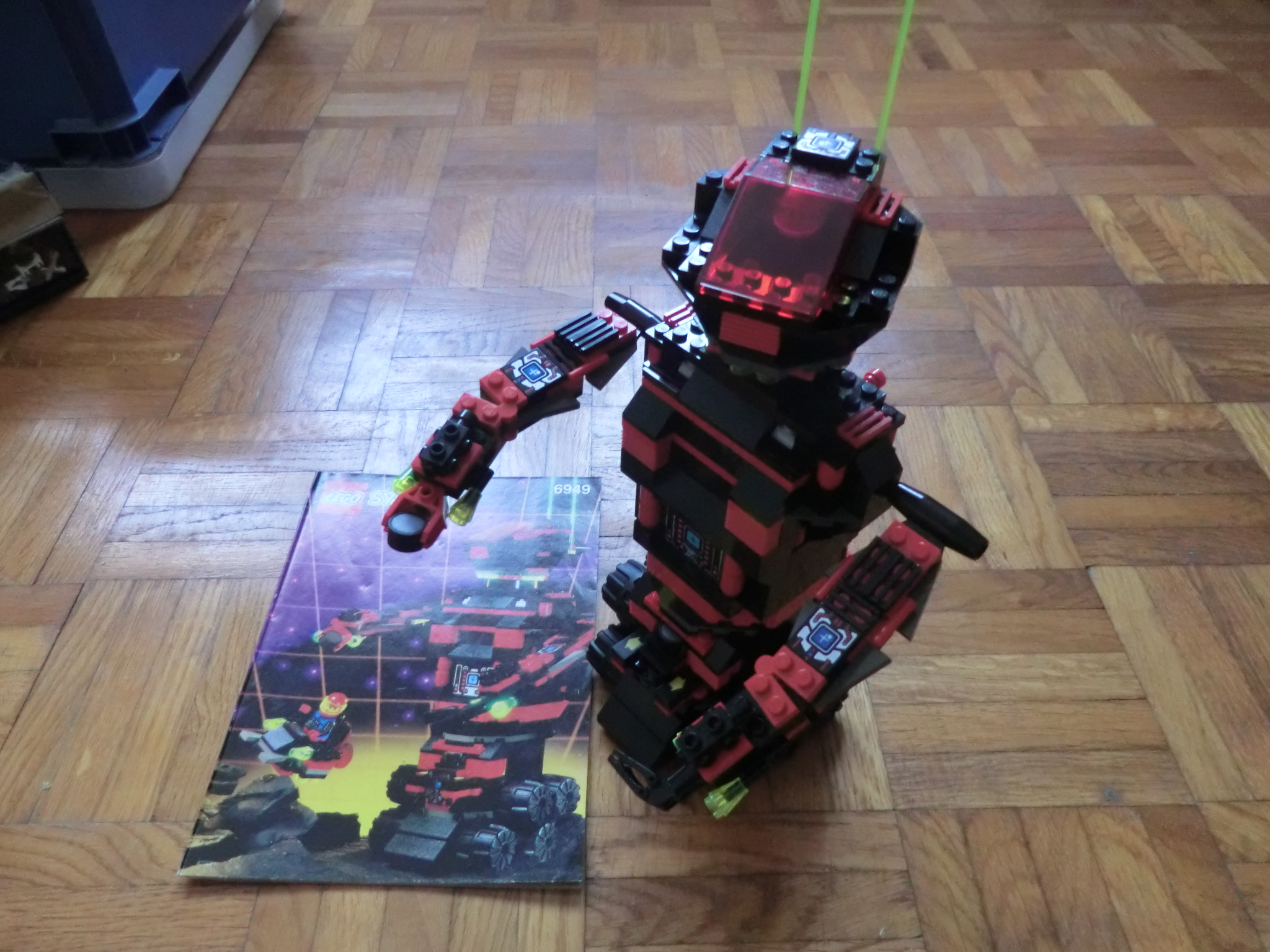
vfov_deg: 56.8
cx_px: 635
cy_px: 476
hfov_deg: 71.6
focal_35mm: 24
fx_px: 881
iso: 800
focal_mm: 4.3
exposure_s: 1/15
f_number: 3.2
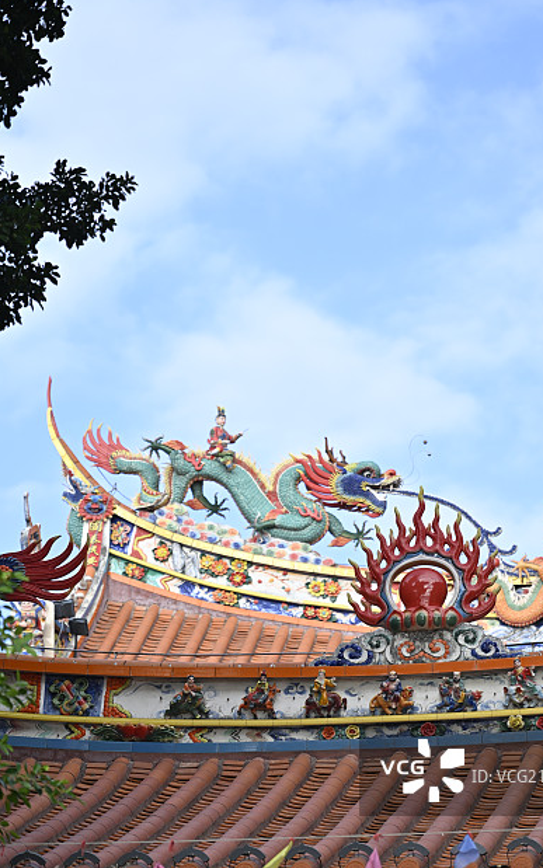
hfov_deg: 8.3
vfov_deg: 13.2
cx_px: 298
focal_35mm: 158
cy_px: 508
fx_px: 3740
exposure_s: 1/500
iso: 100
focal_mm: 120
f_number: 4
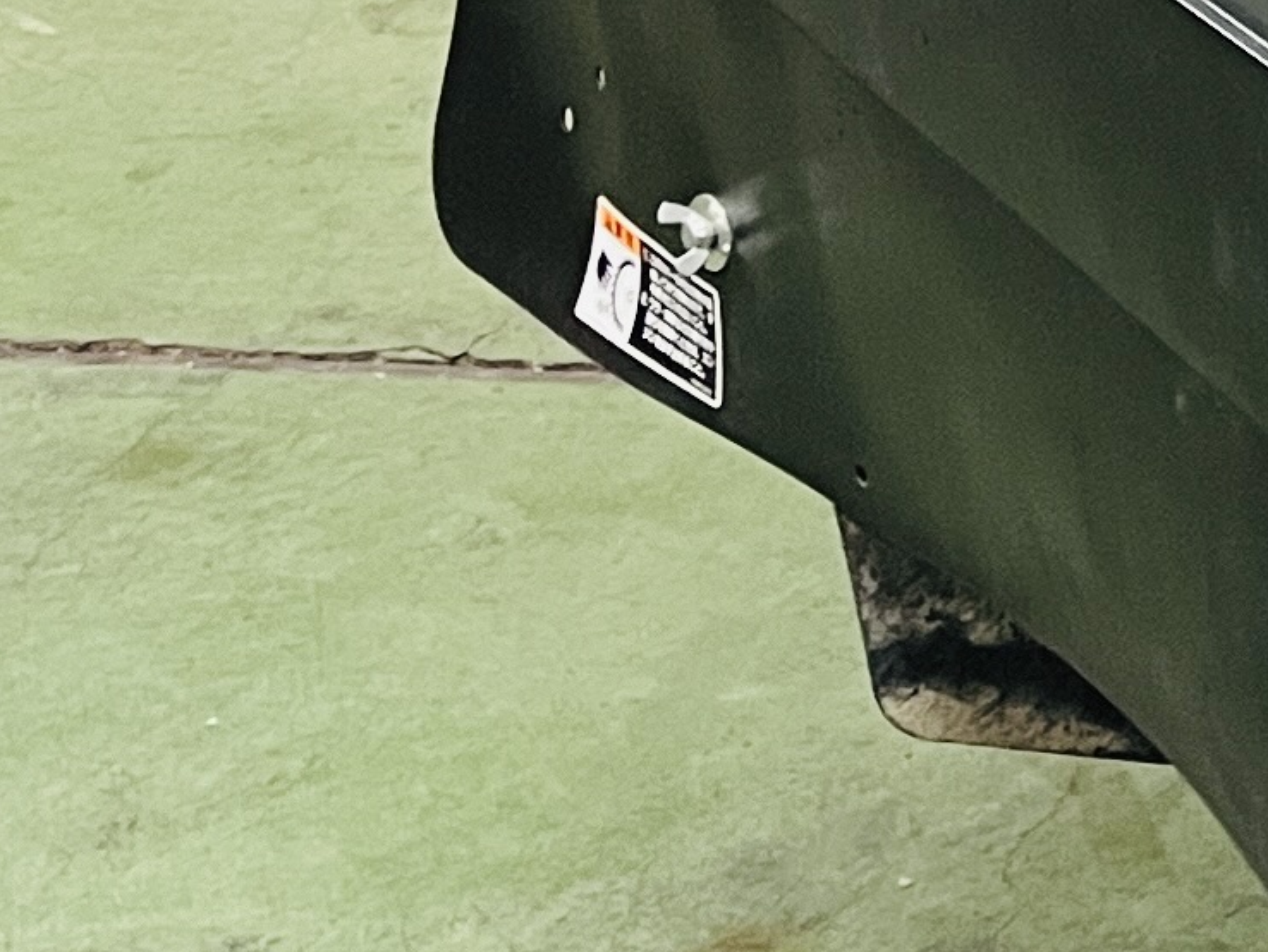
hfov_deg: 11.8
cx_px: 2871
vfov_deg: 10.1
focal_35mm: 142
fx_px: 5203
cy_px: -510
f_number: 1.6
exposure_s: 1/60
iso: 250
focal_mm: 5.1
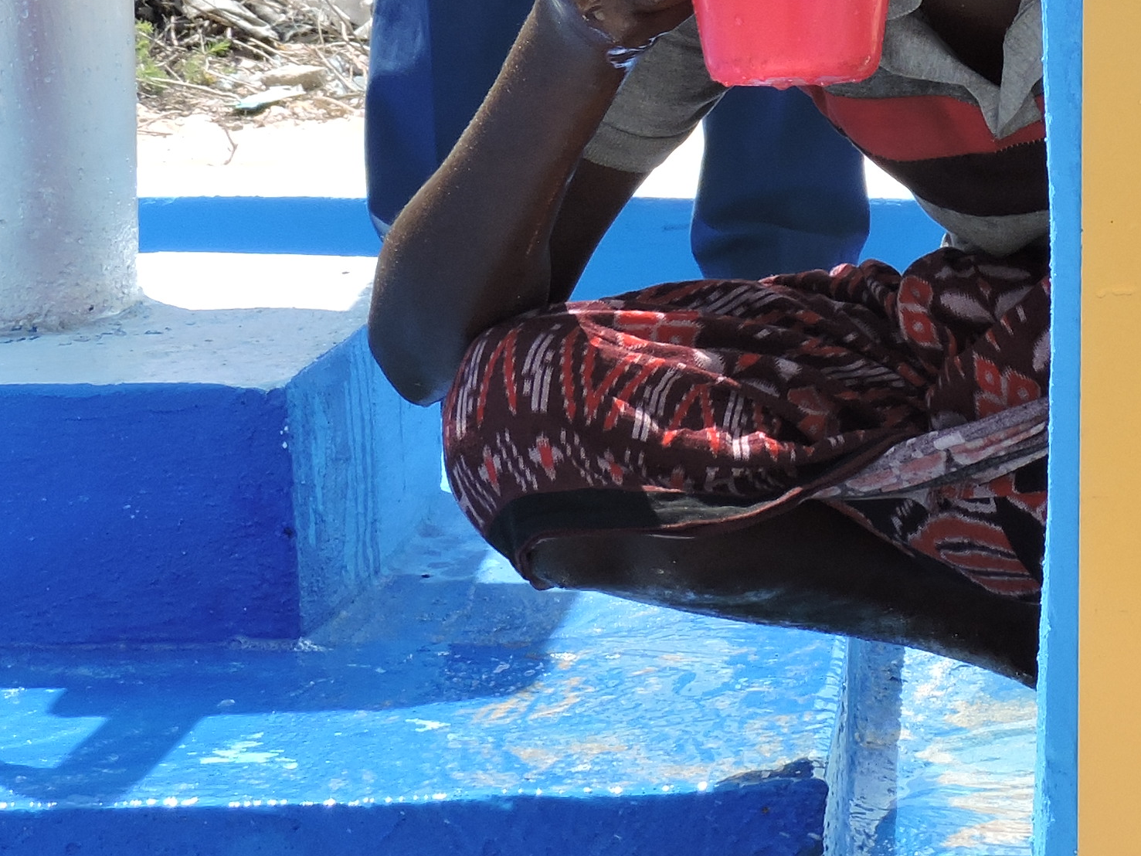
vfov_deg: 9.5
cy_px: 50
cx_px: 1193
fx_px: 5142
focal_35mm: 156
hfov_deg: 12.5
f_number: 3.6
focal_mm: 8.9
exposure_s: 1/640
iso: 100
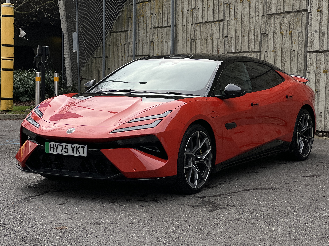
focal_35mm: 77
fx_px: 732
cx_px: 164
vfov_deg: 19.1
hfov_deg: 25.3
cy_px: 123
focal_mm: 9
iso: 32
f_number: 2.8
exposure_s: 1/121
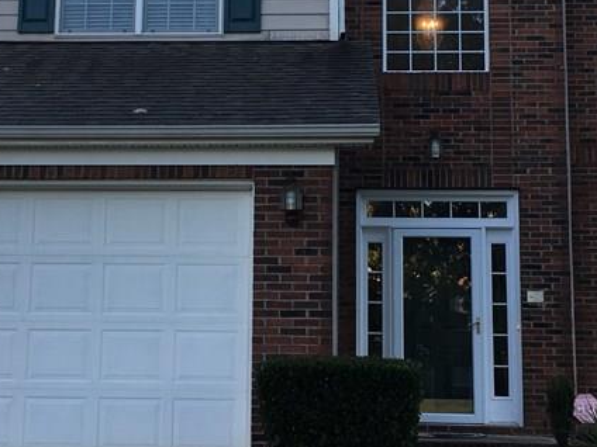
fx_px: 1207
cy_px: 164
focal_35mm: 70
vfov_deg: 21.0
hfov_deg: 27.8
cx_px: 272
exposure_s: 1/120
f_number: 2.2
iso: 25
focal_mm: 4.15
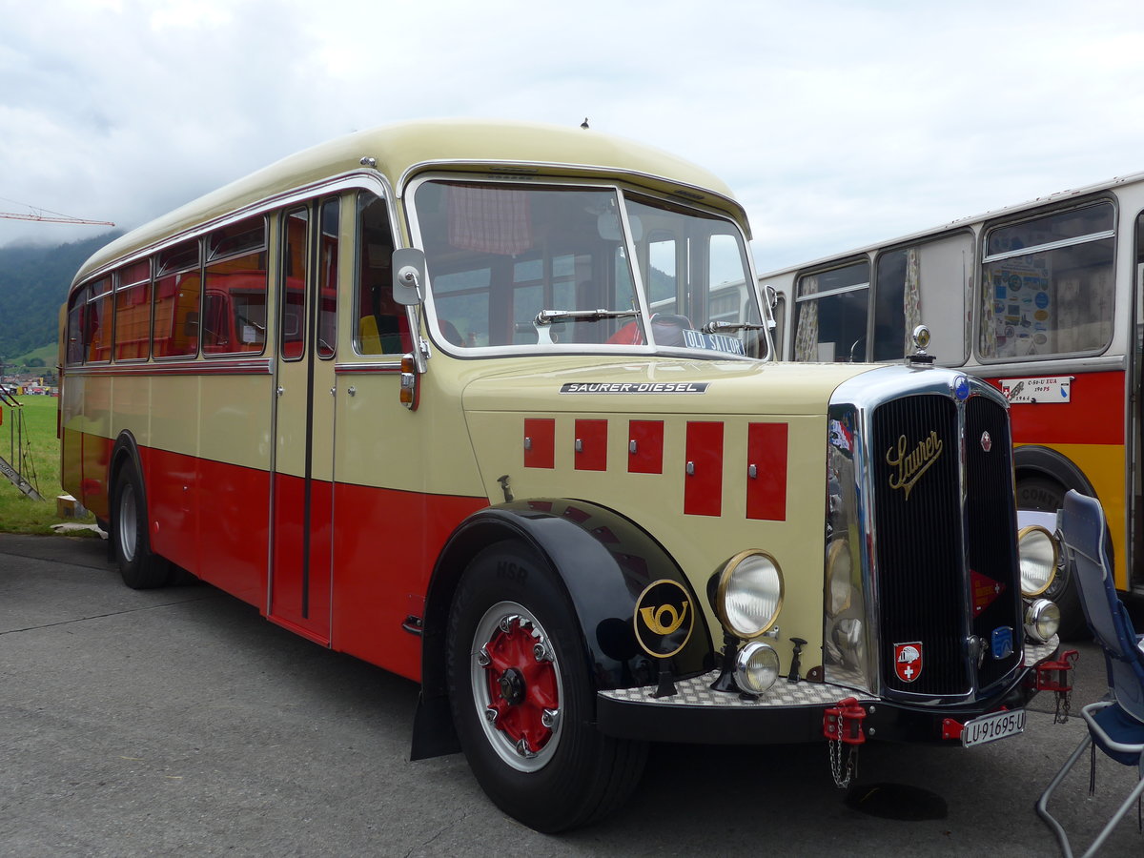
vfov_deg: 41.8
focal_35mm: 34
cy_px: 429
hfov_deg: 54.0
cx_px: 572
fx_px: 1124
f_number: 2.8
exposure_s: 1/500
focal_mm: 7
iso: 80
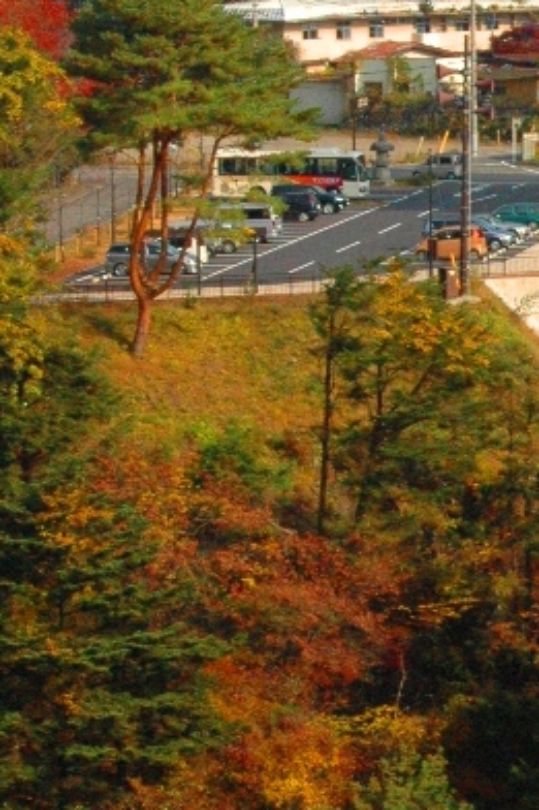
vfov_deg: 12.8
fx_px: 3619
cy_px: 415
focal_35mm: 161
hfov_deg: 8.2
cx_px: 1012
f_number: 11
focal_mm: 28
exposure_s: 1/500
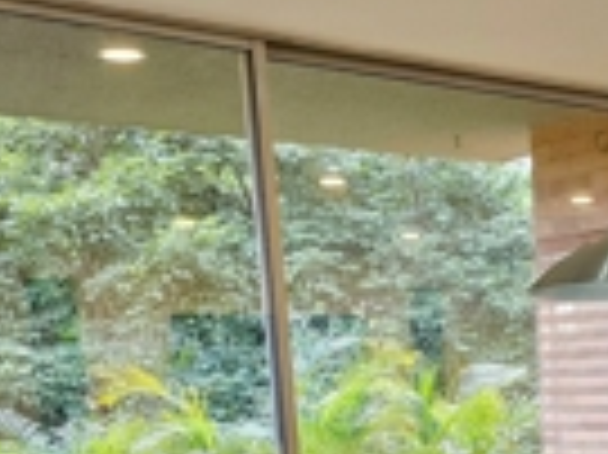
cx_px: 558
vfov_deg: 19.7
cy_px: 602
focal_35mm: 68
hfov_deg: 27.5
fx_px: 1193
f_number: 1.7
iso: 200
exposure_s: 1/120
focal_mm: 6.3
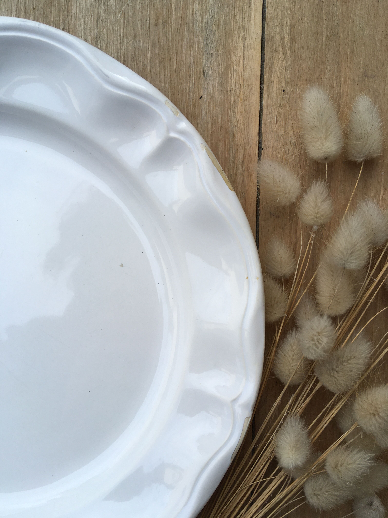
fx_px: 433
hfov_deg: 48.2
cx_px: 194
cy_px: 259
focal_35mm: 29
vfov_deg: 61.7
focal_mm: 4.15
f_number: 2.2
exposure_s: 1/506
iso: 25
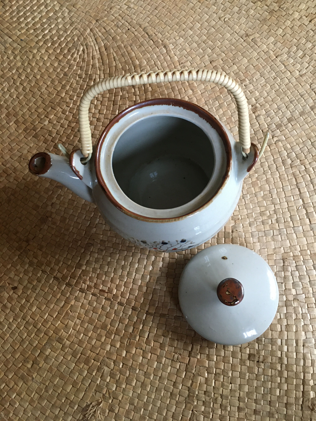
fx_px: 353
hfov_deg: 48.2
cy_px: 210
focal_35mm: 29
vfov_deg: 61.7
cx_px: 158
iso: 200
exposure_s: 1/33
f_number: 2.2
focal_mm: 4.15
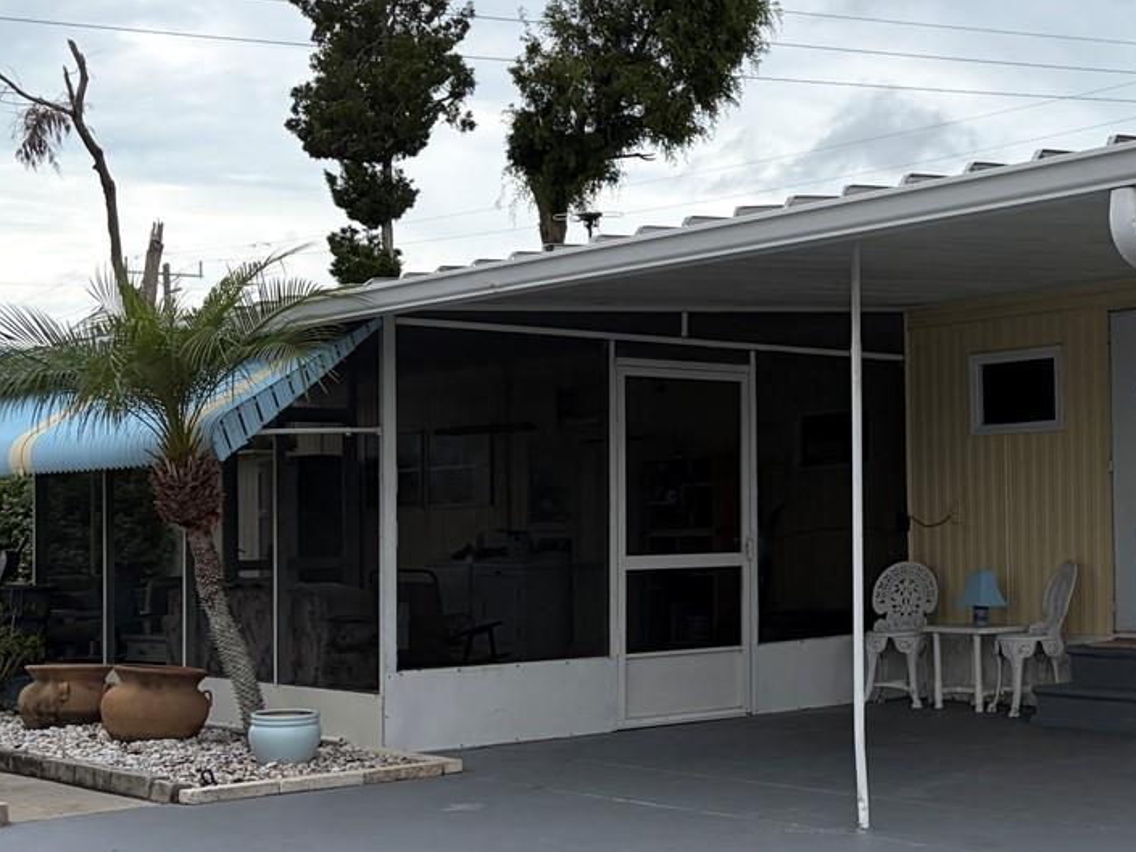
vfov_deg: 24.8
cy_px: 448
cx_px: 1017
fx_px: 1937
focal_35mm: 59
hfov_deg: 31.2
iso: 50
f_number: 1.6
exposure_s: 1/1901
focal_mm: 5.96
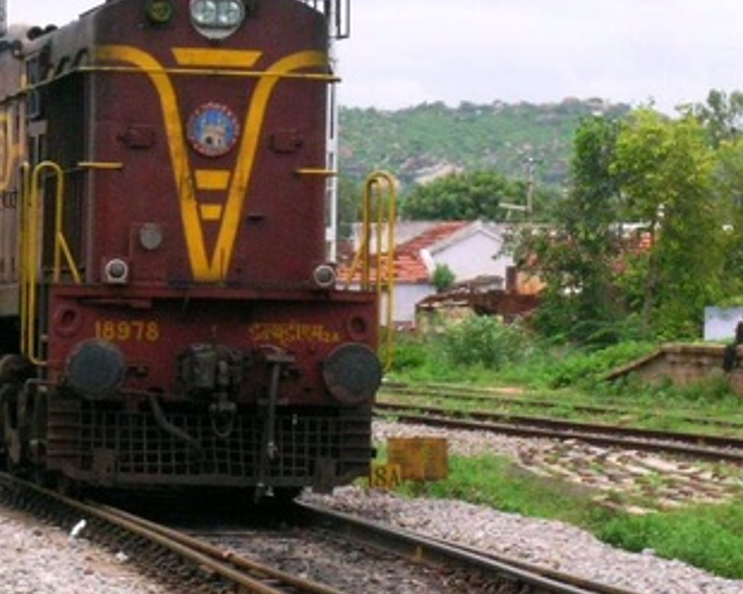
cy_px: 326
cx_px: 185
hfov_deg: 8.2
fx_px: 5146
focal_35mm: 234
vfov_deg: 6.6
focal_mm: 24
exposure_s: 1/274
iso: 200
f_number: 7.3
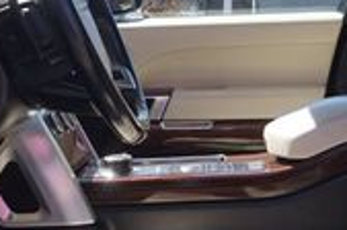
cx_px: 133
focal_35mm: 91
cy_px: 109
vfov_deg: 15.0
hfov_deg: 22.4
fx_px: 875
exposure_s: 1/100
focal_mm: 16
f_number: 8
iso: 100
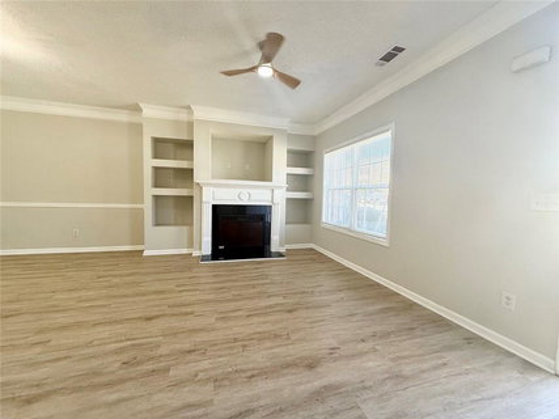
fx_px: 226
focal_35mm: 14
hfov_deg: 102.1
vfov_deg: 85.6
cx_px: 280
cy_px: 210
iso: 100
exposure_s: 1/120
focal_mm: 2.22
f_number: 2.2
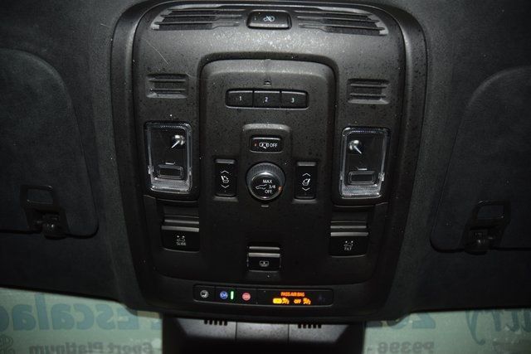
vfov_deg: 48.0
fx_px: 398
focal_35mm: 27
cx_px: 266
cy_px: 177
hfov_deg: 67.4
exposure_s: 1/60
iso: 560
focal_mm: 18
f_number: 3.5
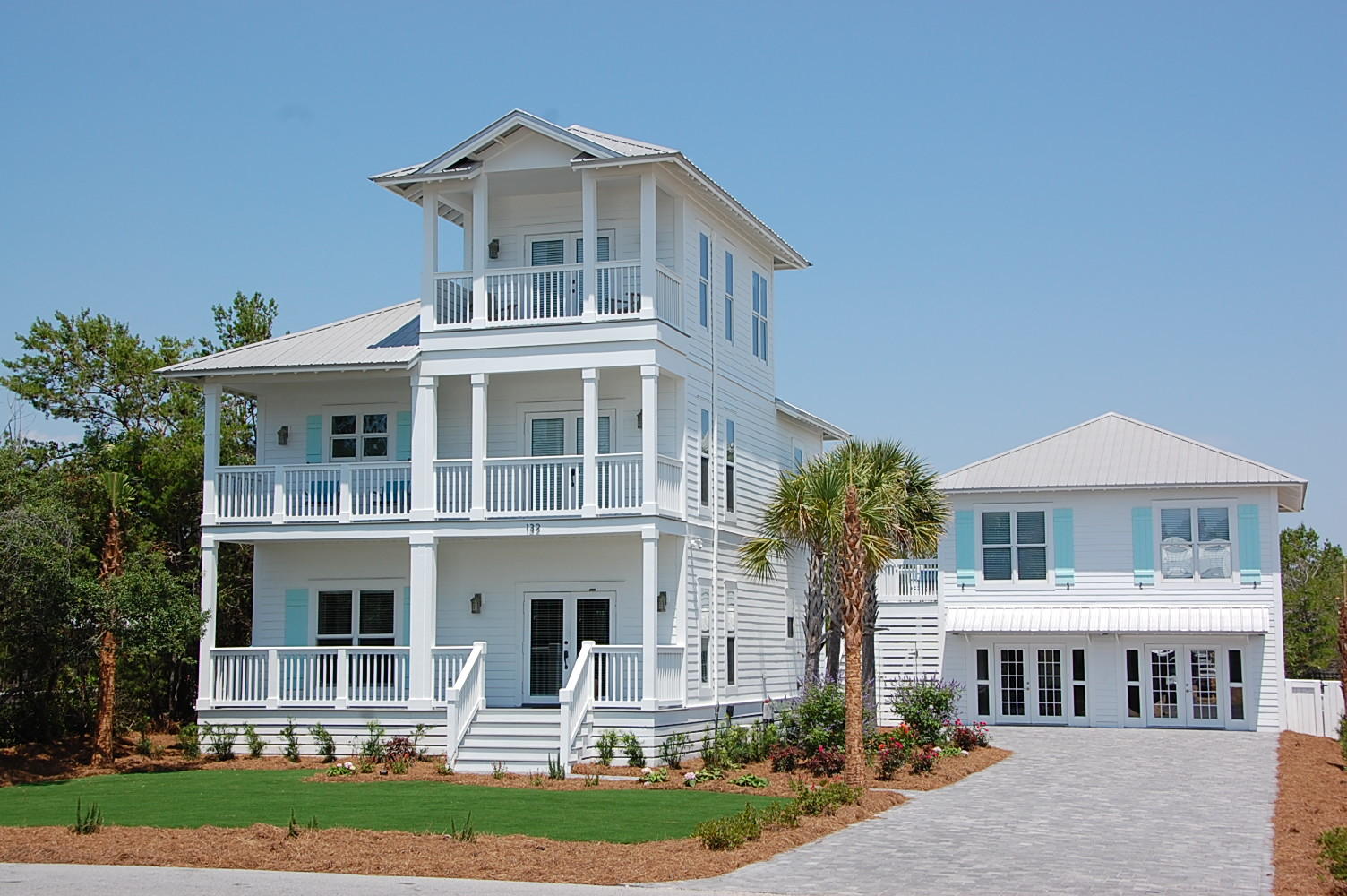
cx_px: 674
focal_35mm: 51
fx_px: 1907
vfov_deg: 26.4
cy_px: 448
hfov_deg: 38.9
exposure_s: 1/400
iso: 200
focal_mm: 34
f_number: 10
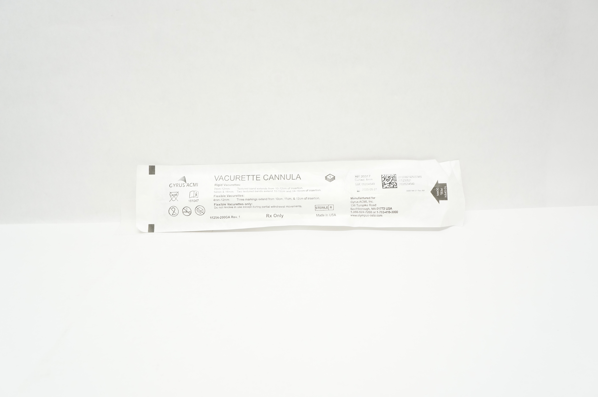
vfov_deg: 47.8
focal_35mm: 27
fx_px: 448
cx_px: 299
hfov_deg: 67.4
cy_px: 198
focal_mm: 18
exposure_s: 1/60
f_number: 7.1
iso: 800
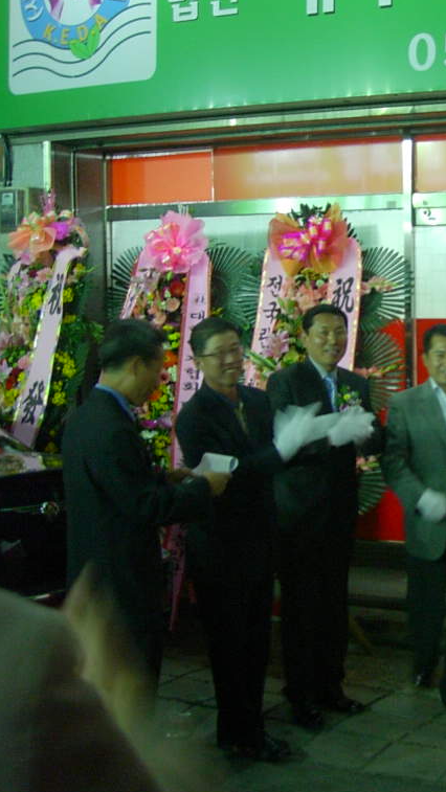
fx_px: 1177
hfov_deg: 20.3
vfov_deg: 37.2
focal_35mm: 56
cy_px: 398
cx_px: 515
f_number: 2.8
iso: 200
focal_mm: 7.8
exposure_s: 1/13
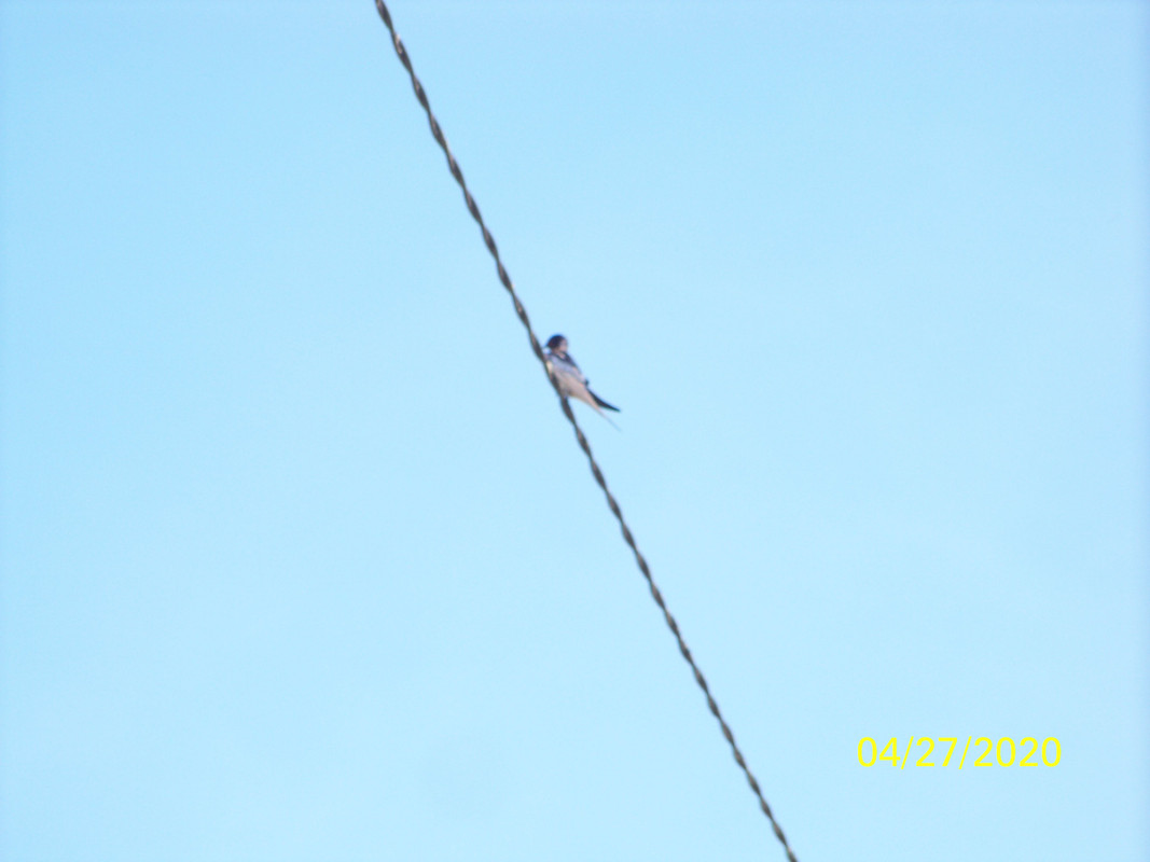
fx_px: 13154
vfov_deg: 3.8
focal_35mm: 396
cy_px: 431
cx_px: 575
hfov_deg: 5.0
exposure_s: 1/125
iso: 64
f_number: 5.6
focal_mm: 70.2
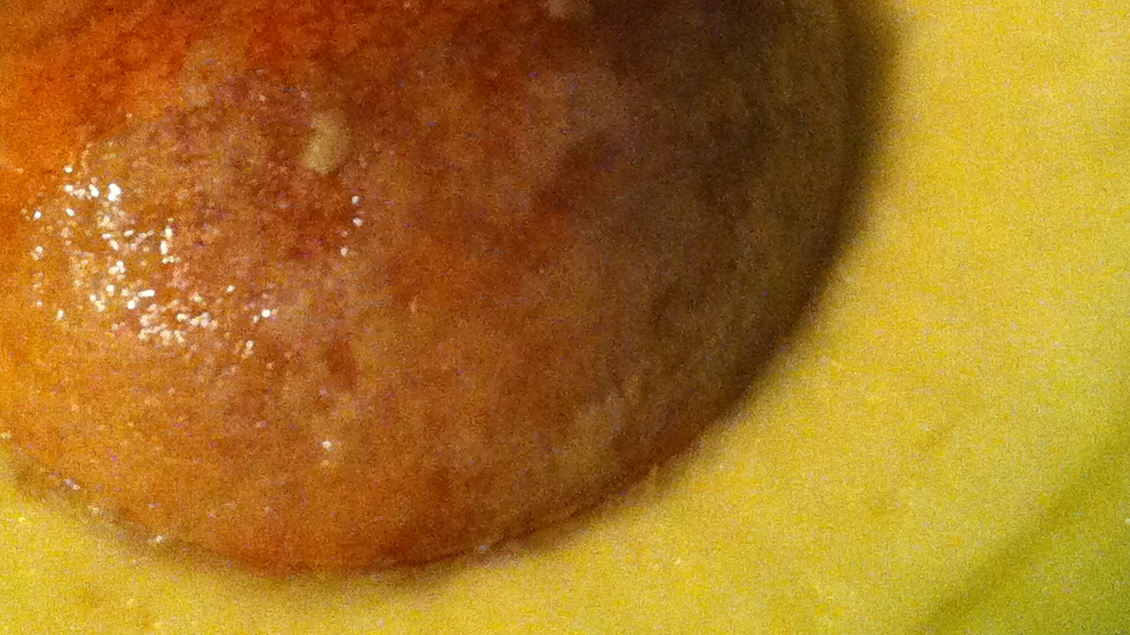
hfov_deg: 21.9
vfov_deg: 12.5
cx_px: 776
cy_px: 210
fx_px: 2906
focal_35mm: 97
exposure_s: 1/15
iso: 500
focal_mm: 3.85
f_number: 2.8
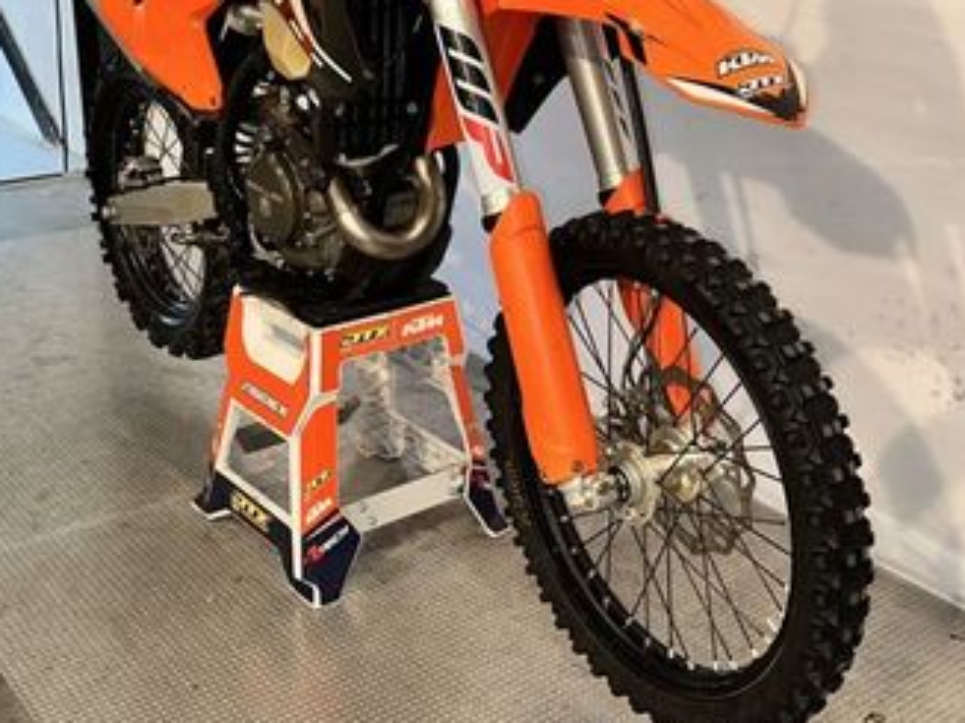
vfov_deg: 30.6
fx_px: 1310
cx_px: 549
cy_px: 224
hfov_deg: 40.4
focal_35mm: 47
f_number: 1.78
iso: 64
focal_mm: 6.86
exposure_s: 1/30
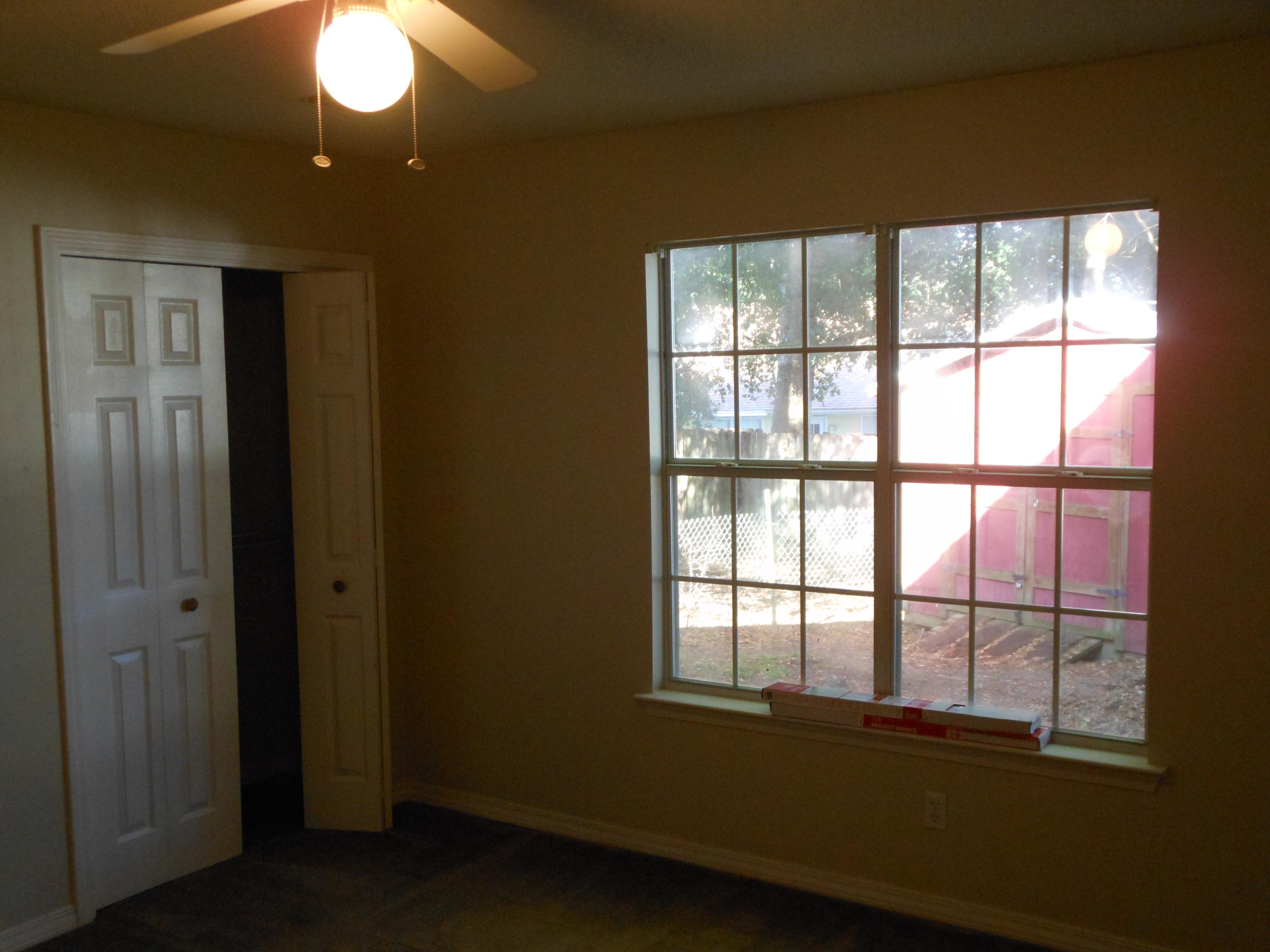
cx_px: 635
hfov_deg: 49.0
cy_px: 476
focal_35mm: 38
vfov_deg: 37.7
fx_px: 1394
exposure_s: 1/50
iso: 400
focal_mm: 6.8
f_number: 3.6
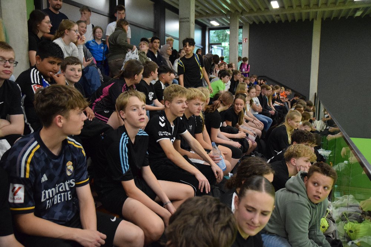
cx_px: 186
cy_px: 124
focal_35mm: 30
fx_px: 309
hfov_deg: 61.9
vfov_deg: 43.6
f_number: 2.8
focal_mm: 20
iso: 3200
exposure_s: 1/320
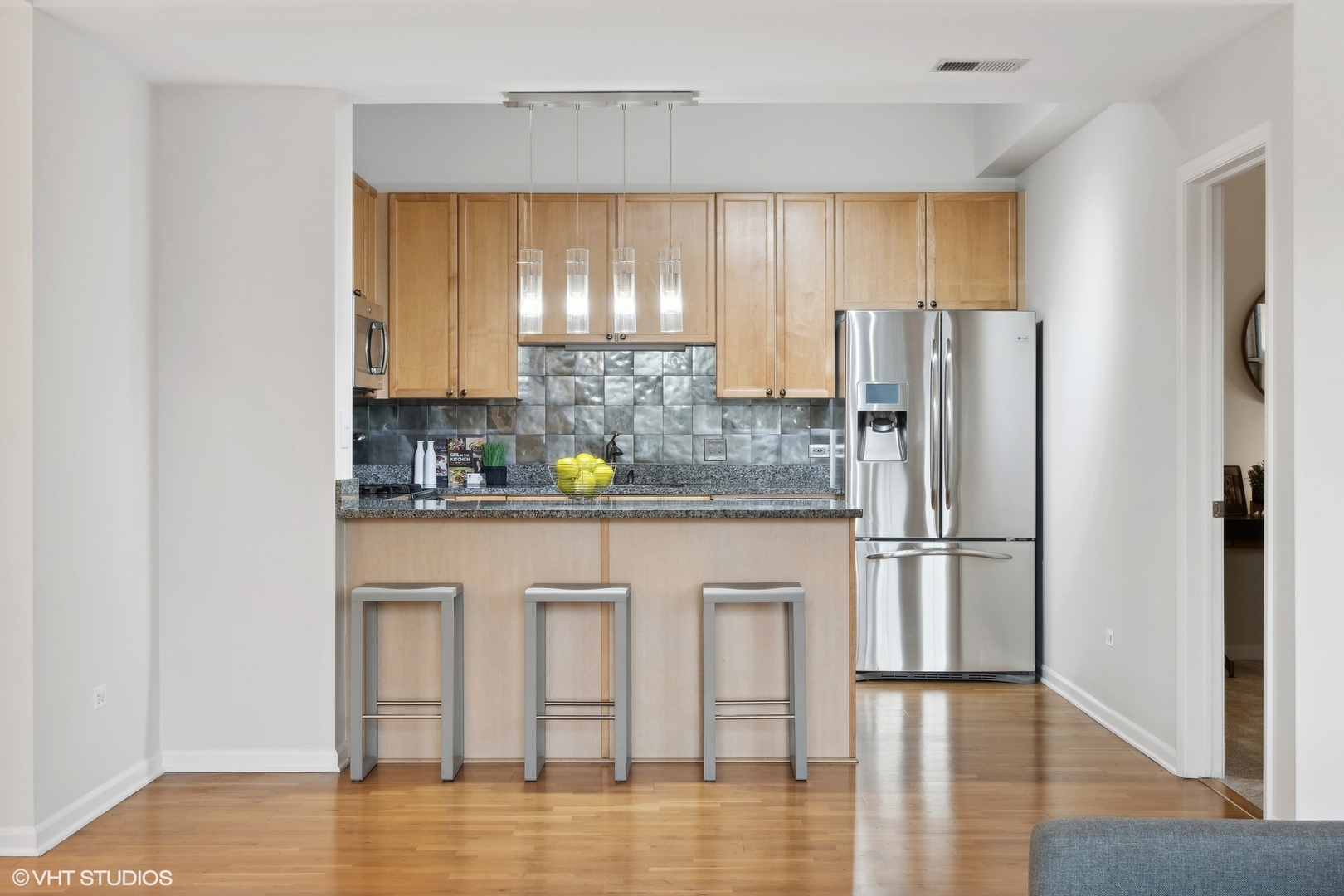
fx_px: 1717
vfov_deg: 29.2
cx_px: 672
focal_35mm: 46
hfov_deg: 42.7
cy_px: 448
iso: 320
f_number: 7.1
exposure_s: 1/5
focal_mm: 31
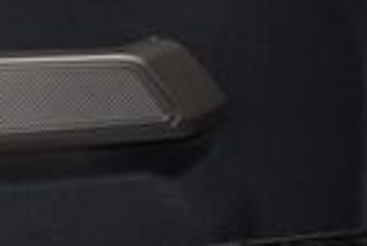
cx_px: -124
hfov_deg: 12.5
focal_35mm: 159
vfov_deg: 8.7
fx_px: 1623
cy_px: 129
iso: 800
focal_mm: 22
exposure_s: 1/60
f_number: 3.8
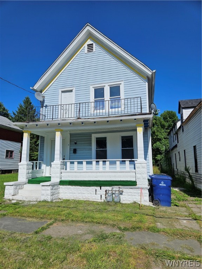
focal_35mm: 23
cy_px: 134
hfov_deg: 58.9
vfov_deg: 73.9
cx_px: 101
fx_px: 179
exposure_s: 1/3850
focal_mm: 5.4
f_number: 1.8
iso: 25
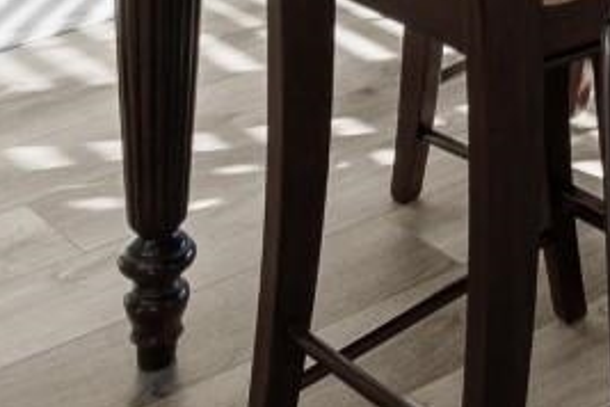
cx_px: 695
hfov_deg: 20.0
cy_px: -686
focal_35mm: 97
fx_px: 1643
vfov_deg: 11.0
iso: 100
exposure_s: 1/60
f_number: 4.8
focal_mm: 11
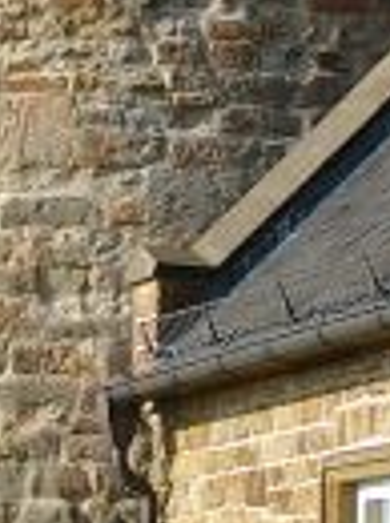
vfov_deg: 9.4
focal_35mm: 210
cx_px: 109
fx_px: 3165
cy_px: 89
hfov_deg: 7.0
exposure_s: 1/661
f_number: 4
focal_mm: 7.16
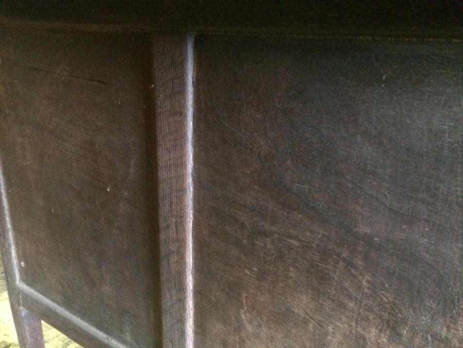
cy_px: 174
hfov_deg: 60.0
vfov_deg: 46.8
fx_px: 401
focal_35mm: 30
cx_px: 232
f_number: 2.2
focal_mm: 4.12
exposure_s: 1/15
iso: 1250
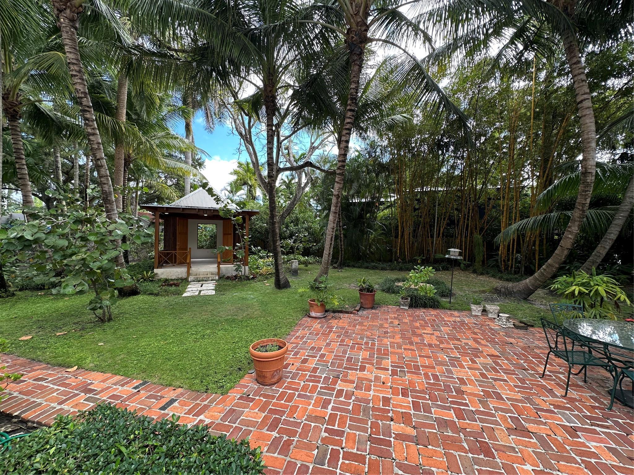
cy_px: 238
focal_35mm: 14
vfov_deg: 85.7
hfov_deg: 102.1
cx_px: 317
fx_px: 256
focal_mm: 2.22
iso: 40
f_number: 2.2
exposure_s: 1/192
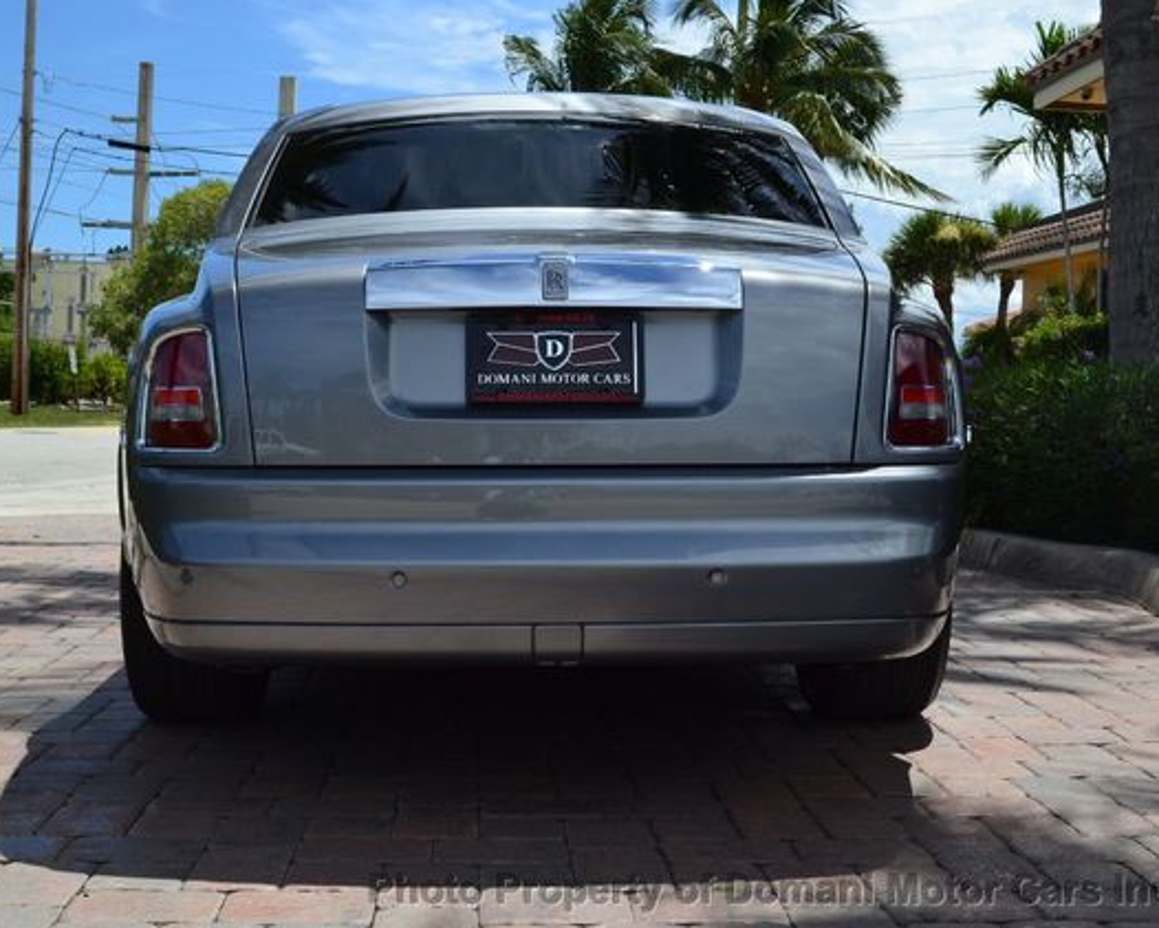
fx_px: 1647
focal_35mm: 48
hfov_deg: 38.8
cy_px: 462
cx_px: 551
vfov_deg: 31.5
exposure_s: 1/500
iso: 400
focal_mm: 28
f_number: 11
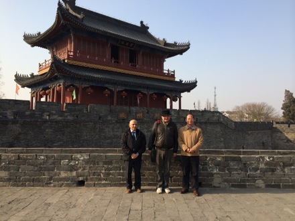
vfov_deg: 46.8
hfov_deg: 60.0
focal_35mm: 30
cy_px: 110
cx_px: 148
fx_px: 256
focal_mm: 4.12
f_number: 2.2
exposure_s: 1/1520
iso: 40
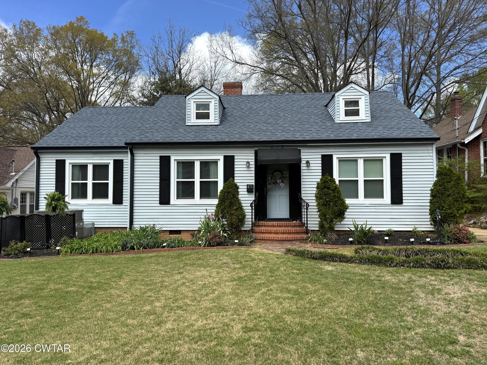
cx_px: 244
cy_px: 182
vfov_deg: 56.8
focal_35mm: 24
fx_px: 338
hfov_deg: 71.6
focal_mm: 6.76
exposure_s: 1/4167
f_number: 1.78
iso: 100
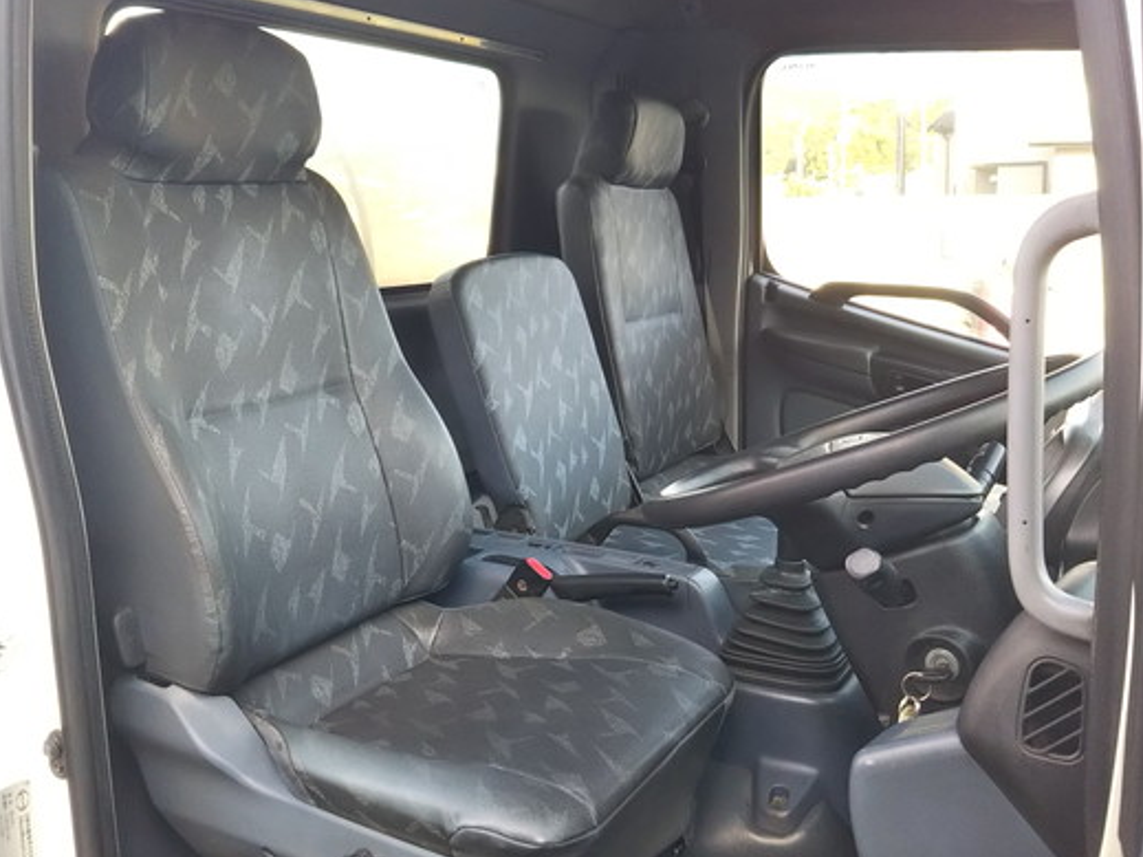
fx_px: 1221
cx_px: 555
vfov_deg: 38.7
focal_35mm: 37
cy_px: 434
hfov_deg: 50.1
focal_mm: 4
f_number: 2.2
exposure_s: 1/120
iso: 64
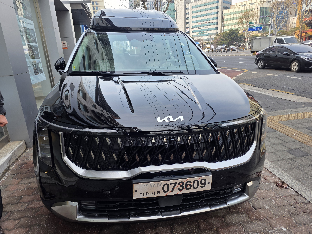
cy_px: 117
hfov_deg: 73.9
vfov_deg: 58.9
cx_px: 156
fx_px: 207
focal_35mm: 23
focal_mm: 6.3
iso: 80
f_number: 1.7
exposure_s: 1/1283
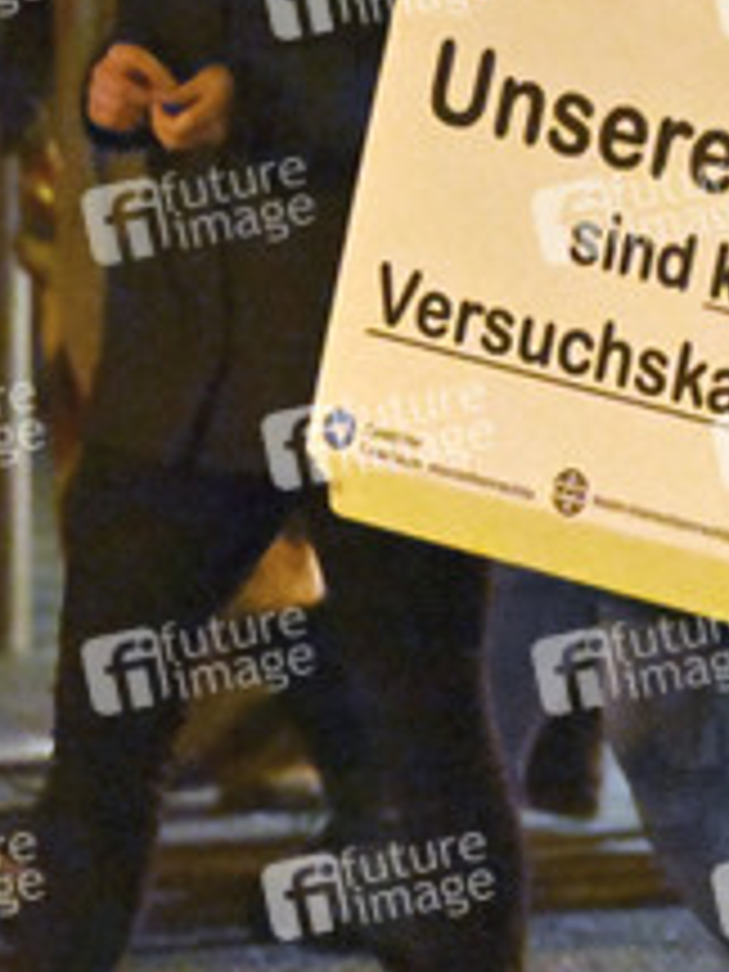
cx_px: 706
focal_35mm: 400
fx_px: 11232
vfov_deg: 5.0
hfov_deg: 3.7
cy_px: 324
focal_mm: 200
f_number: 2.8
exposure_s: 1/320
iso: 20000
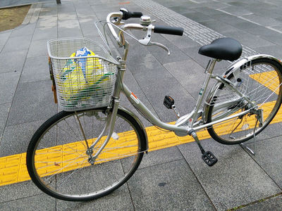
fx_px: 244
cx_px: 141
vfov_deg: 46.8
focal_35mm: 30
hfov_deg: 60.0
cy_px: 106
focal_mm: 4.06
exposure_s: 1/362
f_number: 1.94
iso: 40
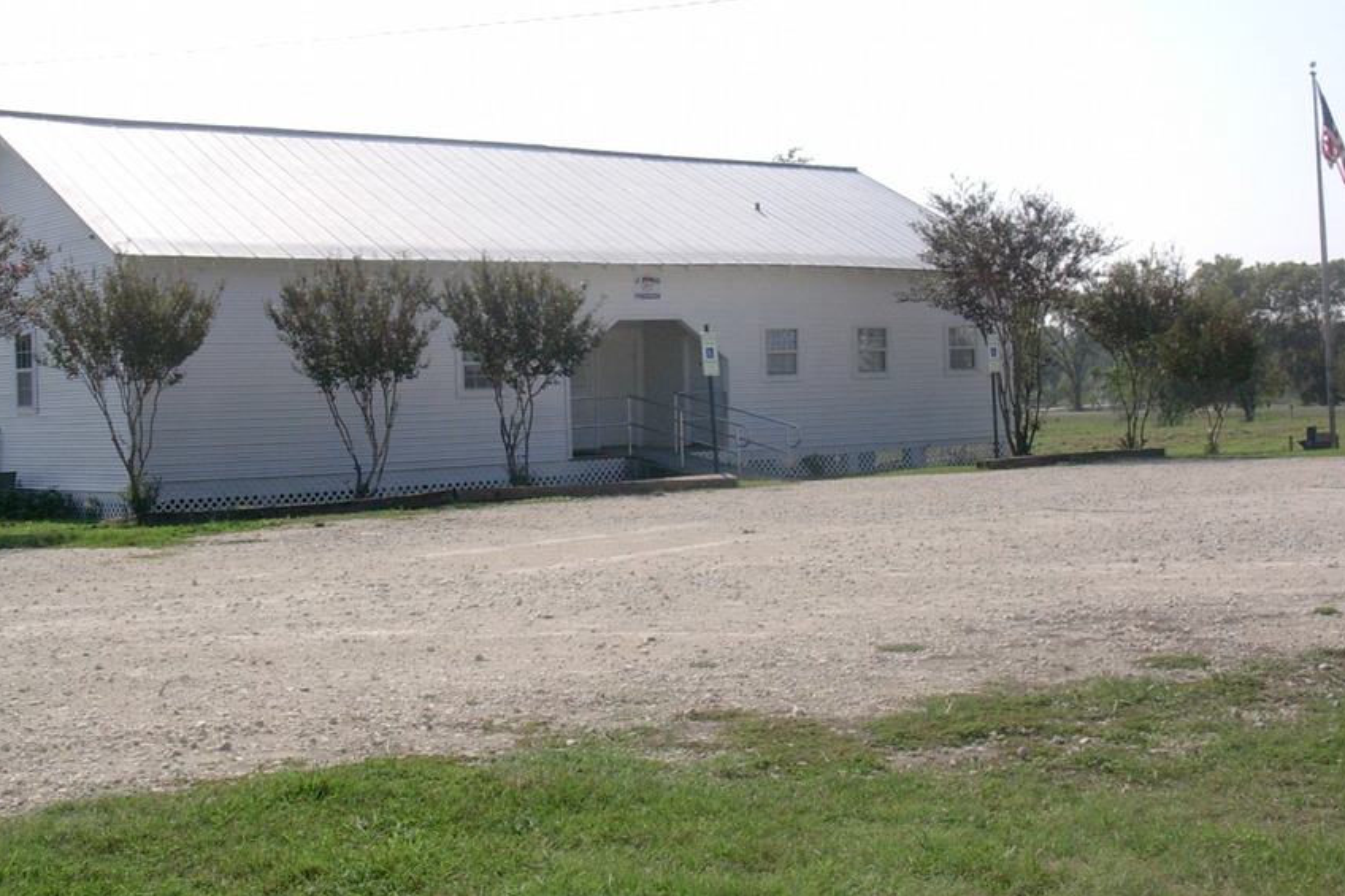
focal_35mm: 53
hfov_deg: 37.5
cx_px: 669
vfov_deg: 25.5
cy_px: 354
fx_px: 1980
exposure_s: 1/443
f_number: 5.8
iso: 70
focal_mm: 6.7
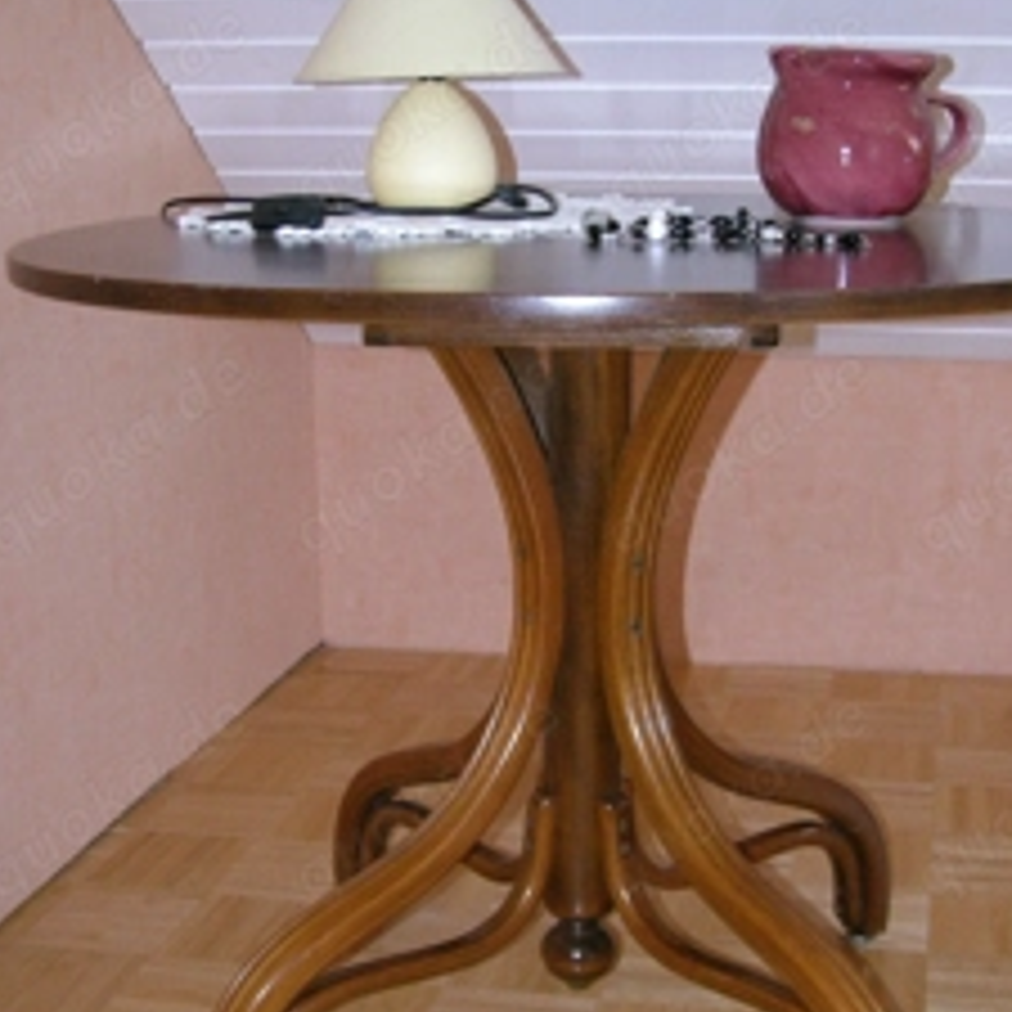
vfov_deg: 31.1
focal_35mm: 55
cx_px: 589
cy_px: 522
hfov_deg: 31.0
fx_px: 1819
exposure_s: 1/60.1
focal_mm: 8.9
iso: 200
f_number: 2.8
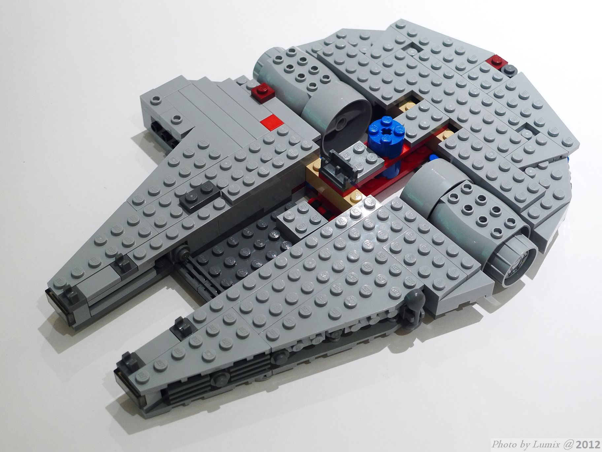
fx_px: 991
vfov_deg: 25.7
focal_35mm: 57
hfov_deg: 33.8
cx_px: 301
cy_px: 226
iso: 200
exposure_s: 1/15
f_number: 2.8
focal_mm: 12.1
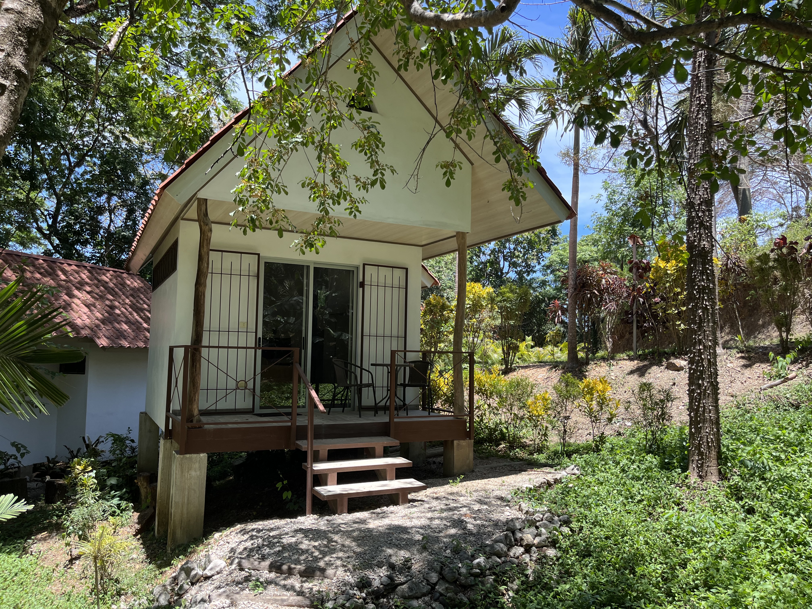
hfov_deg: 67.3
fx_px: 610
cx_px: 406
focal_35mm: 26
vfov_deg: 53.1
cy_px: 304
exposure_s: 1/787
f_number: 1.6
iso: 50
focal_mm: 5.1
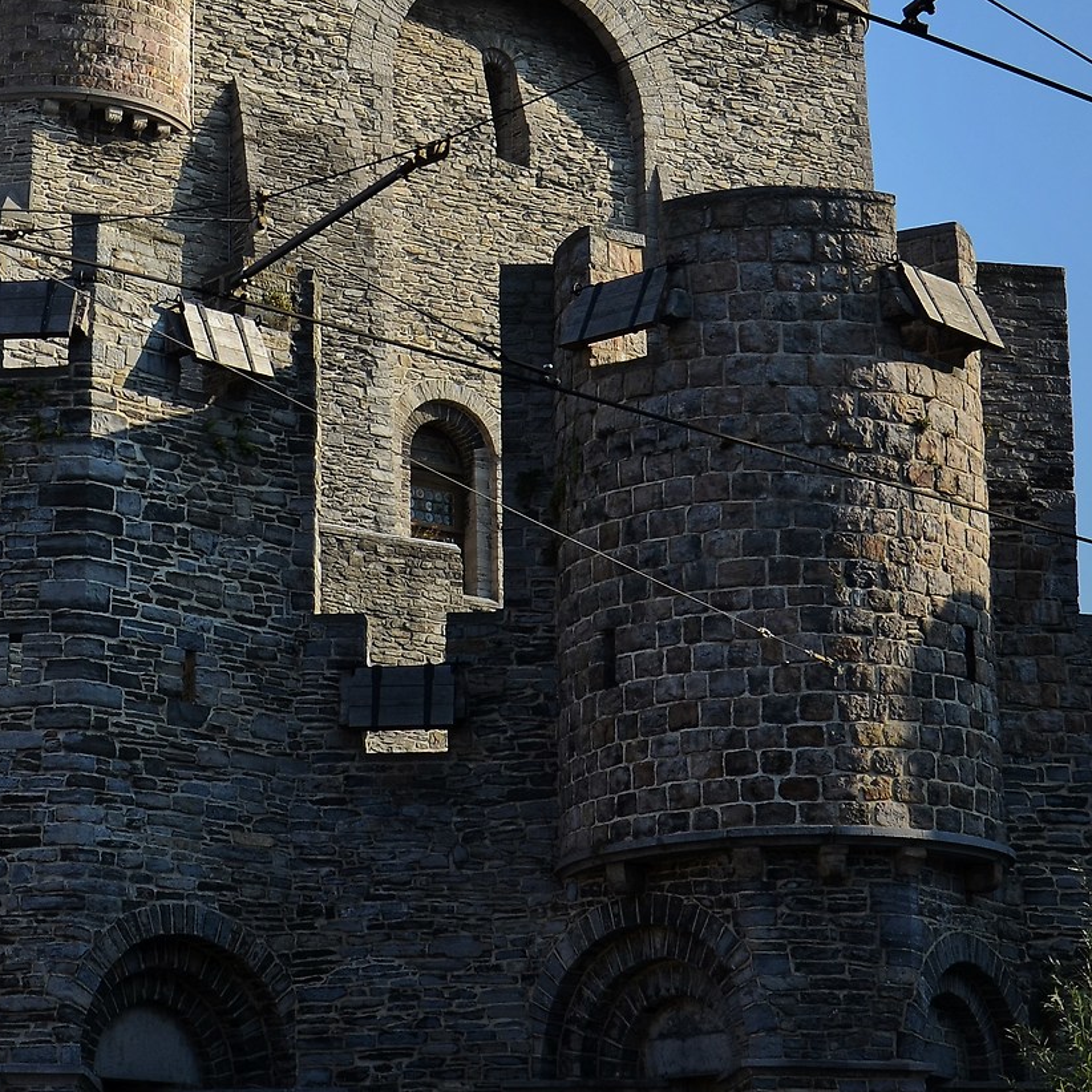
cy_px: 139
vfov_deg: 16.5
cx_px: 264
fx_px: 3712
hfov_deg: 16.6
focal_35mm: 104
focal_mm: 28
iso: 110
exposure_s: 1/500
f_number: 5.6
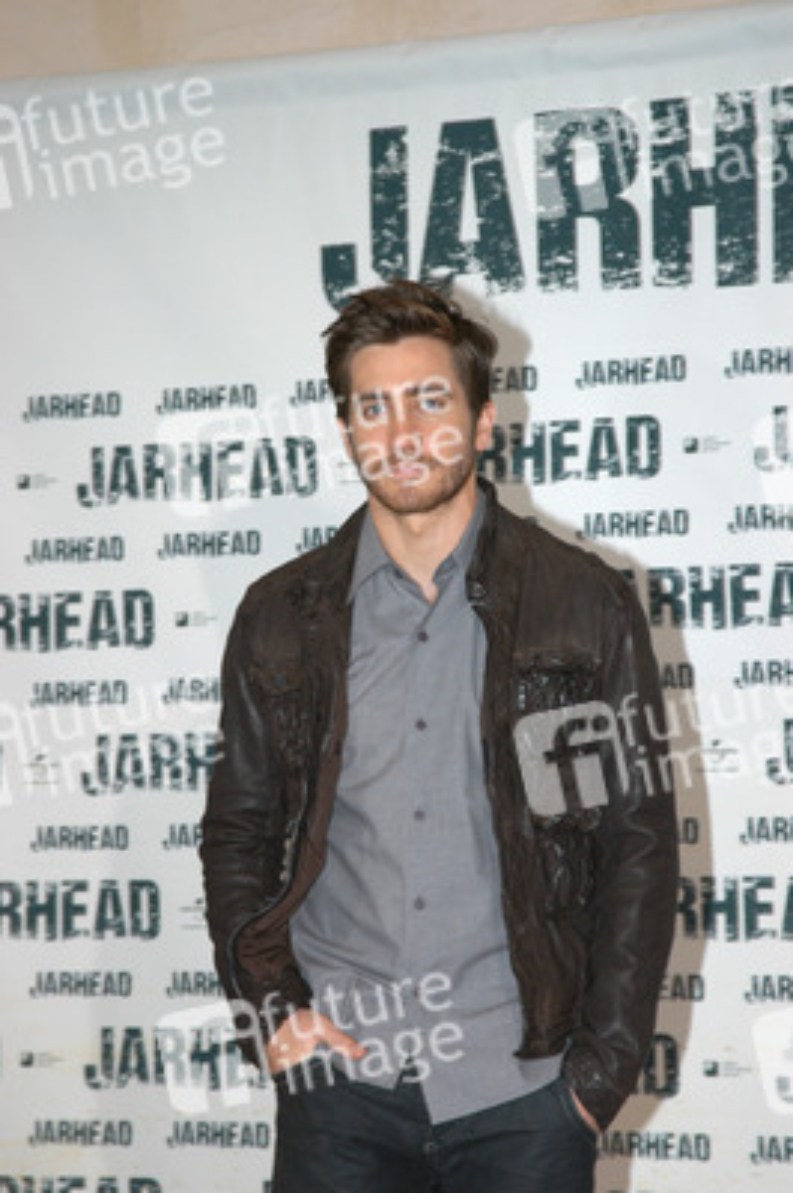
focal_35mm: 128
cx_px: 396
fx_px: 4220
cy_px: 596
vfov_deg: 16.1
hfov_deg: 10.7
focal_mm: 85
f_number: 5.6
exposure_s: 1/80
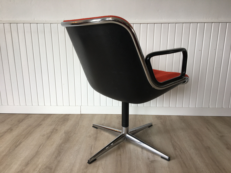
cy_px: 86
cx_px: 116
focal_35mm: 29
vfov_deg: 48.2
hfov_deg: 61.7
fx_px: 194
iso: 25
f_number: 2.2
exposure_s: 1/50
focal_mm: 4.15
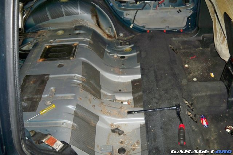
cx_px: 116
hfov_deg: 51.9
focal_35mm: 37
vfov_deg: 36.0
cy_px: 78
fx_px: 240
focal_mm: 7.9
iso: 200
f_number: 3.1
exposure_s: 1/30
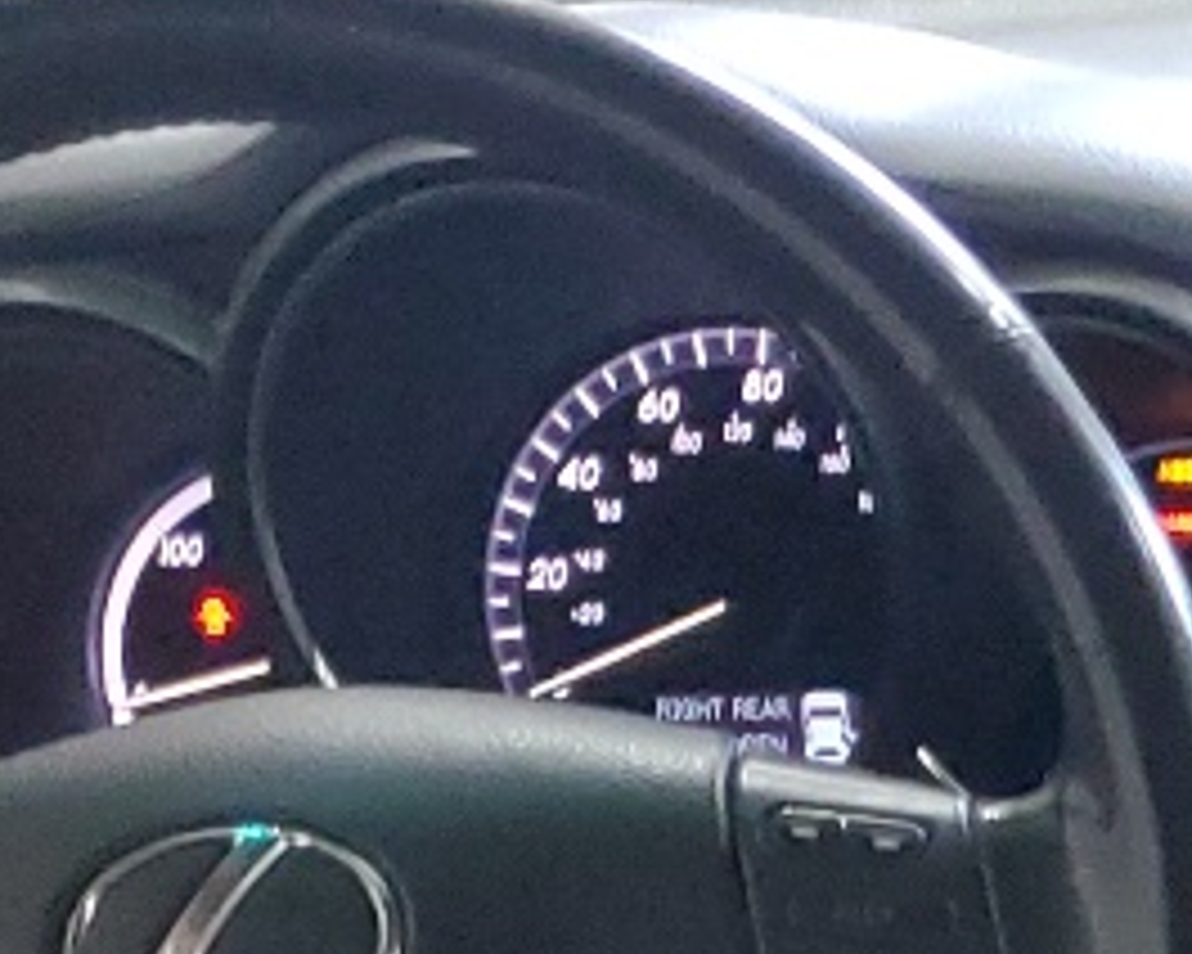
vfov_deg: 9.1
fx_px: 5398
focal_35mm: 153
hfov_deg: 11.4
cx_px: 2344
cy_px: 2282
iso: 346
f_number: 1.5
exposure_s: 1/60.2
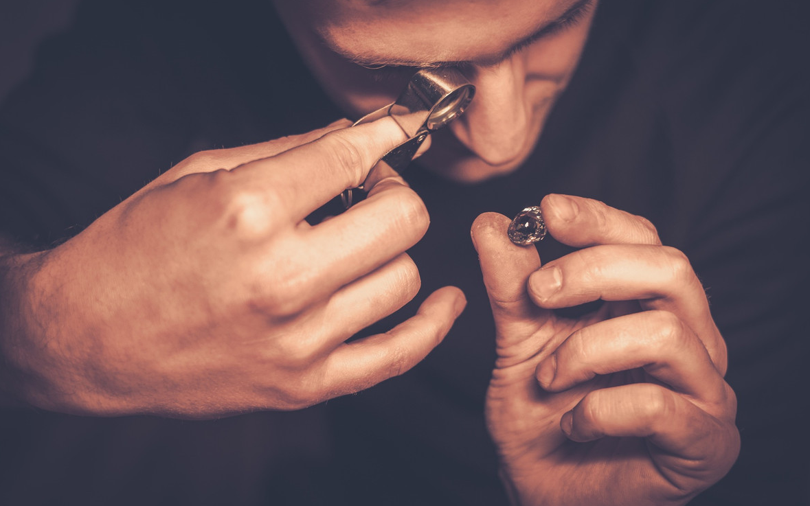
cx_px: 405
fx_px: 1214
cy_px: 249
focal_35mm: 55
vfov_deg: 23.6
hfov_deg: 36.9
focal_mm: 35
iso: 200
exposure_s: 1/320
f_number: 2
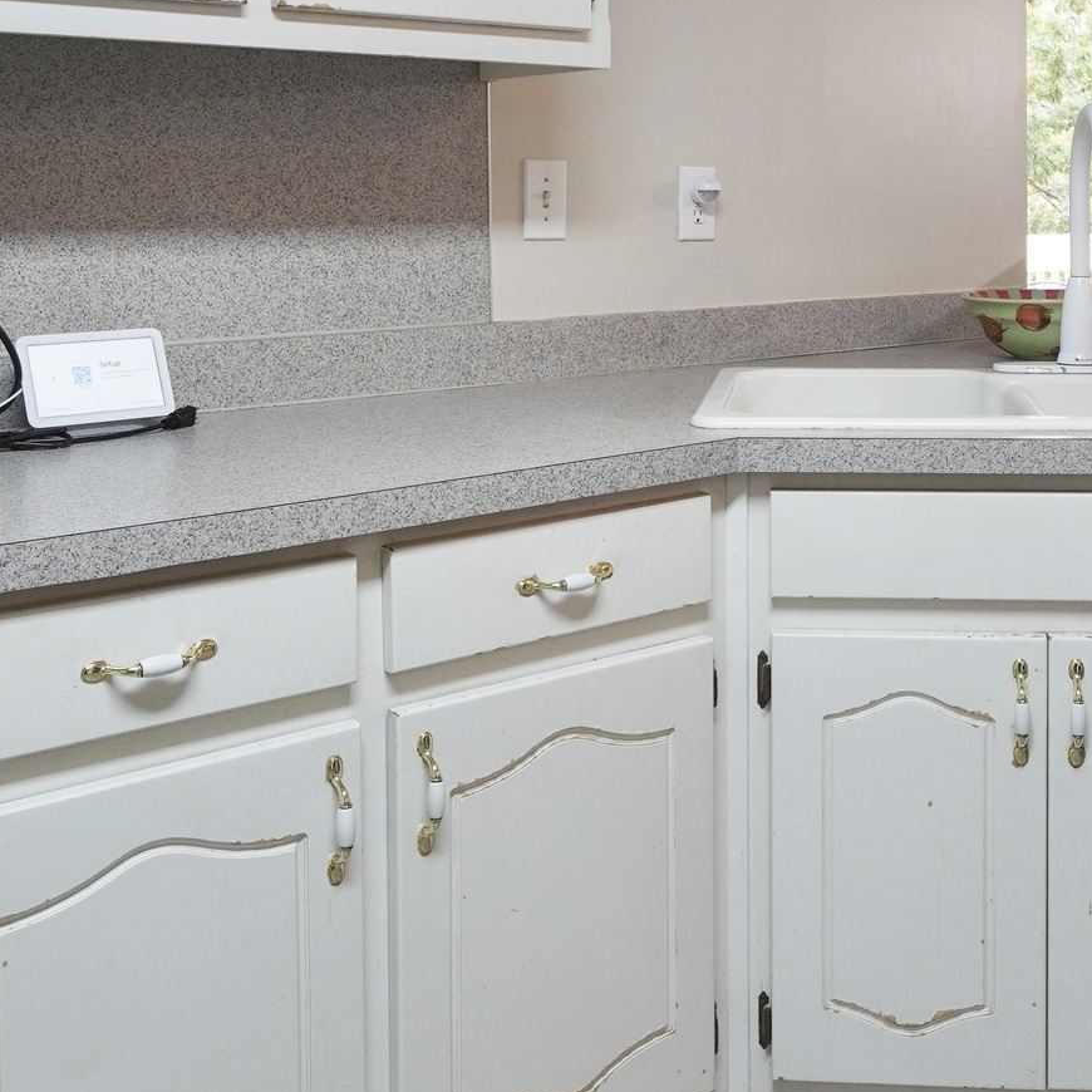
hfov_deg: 35.6
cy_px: 216
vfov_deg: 34.7
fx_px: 1686
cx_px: 713
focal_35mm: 47
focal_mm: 10.5
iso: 400
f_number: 4.5
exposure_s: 1/30
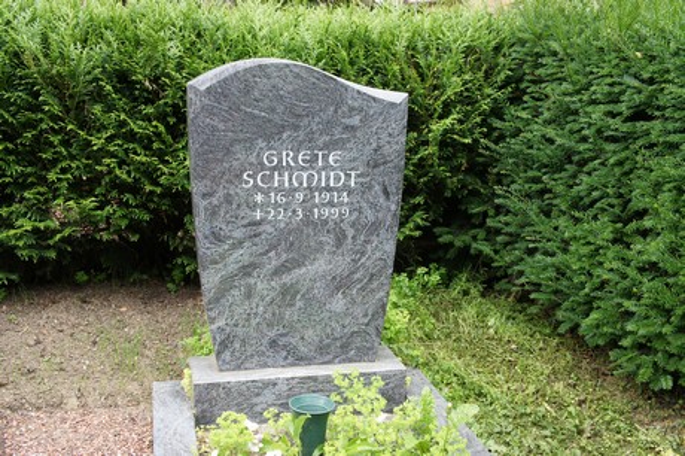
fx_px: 742
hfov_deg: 49.6
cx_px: 342
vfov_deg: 34.2
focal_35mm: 39
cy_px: 228
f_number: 5.6
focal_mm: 26
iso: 500
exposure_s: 1/200
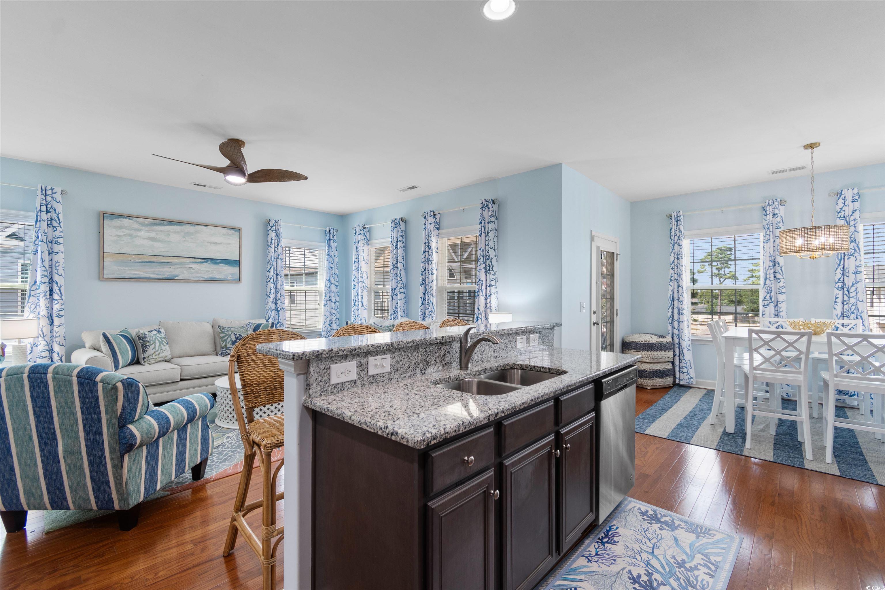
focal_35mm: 15
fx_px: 369
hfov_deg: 100.4
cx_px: 442
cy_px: 295
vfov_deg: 77.3
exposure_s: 1/2
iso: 100
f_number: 4.5
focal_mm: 10
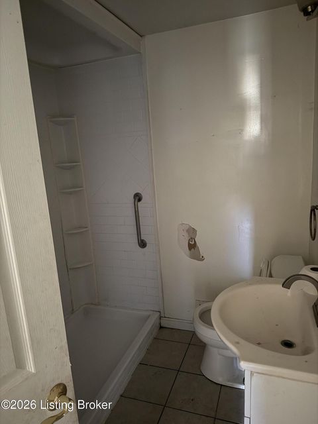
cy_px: 212
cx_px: 159
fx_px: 294
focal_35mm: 24
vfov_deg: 71.6
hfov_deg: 56.8
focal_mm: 6.76
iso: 1600
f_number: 1.78
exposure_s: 1/9
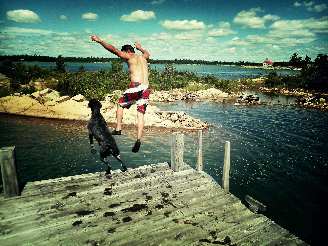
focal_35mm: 26
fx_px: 246
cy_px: 123
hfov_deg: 67.3
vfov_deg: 53.1
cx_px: 164
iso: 80
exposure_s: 1/200
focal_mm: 4.7
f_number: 8
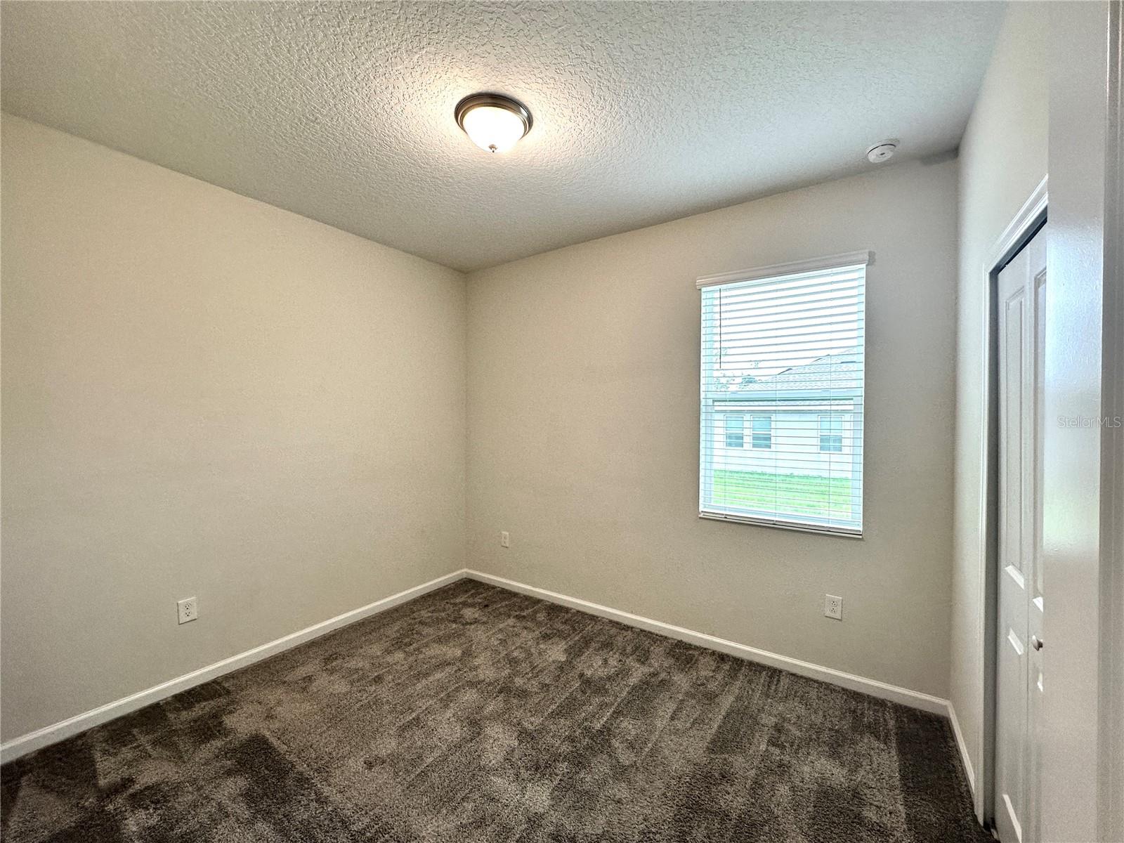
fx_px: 455
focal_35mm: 14
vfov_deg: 85.7
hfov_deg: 102.1
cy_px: 422
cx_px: 562
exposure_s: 1/120
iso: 160
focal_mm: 2.22
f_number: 2.2
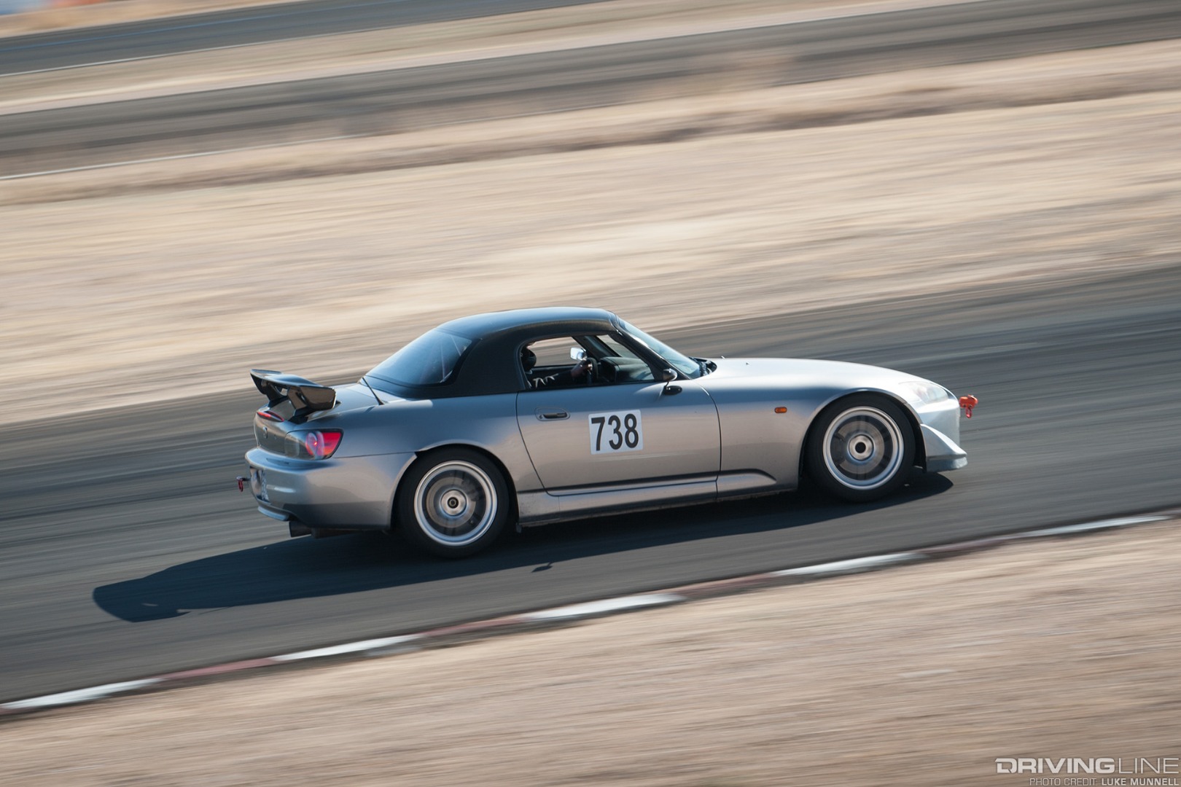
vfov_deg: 9.1
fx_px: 4920
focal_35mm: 150
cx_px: 590
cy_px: 394
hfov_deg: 13.7
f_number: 10
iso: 100
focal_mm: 150
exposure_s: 1/80
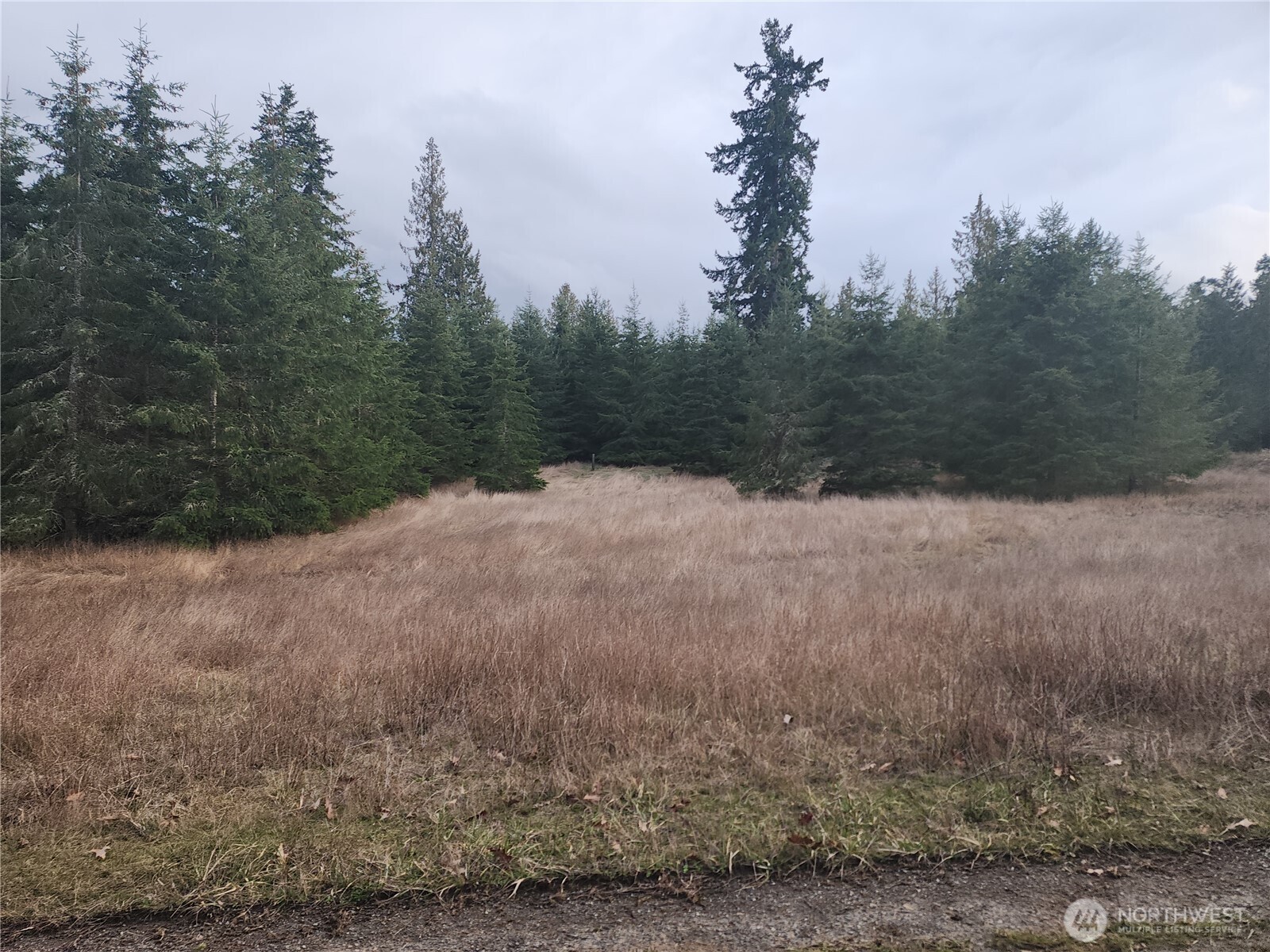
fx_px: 844
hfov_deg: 73.9
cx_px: 635
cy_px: 476
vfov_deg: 58.9
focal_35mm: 23
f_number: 1.8
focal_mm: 6.4
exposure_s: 1/132
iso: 12
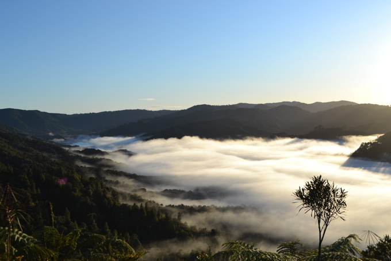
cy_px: 130
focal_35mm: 39
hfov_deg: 49.6
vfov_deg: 34.2
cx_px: 196
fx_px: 423
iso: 100
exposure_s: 1/250
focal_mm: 26
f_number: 8
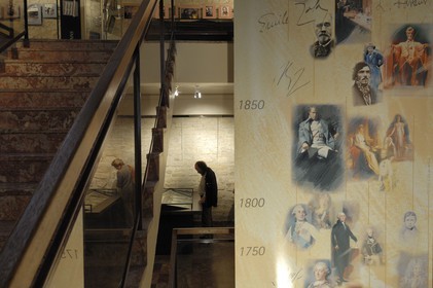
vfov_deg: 39.9
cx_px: 216
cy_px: 144
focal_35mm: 33
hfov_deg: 57.3
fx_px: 397
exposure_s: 1/1.25
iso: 100
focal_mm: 22
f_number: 8
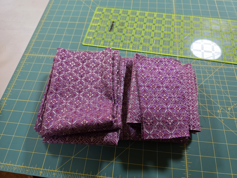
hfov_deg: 73.9
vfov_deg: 58.9
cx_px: 118
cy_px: 89
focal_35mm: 23
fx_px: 157
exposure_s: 1/120
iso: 320
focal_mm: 6.3
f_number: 1.7
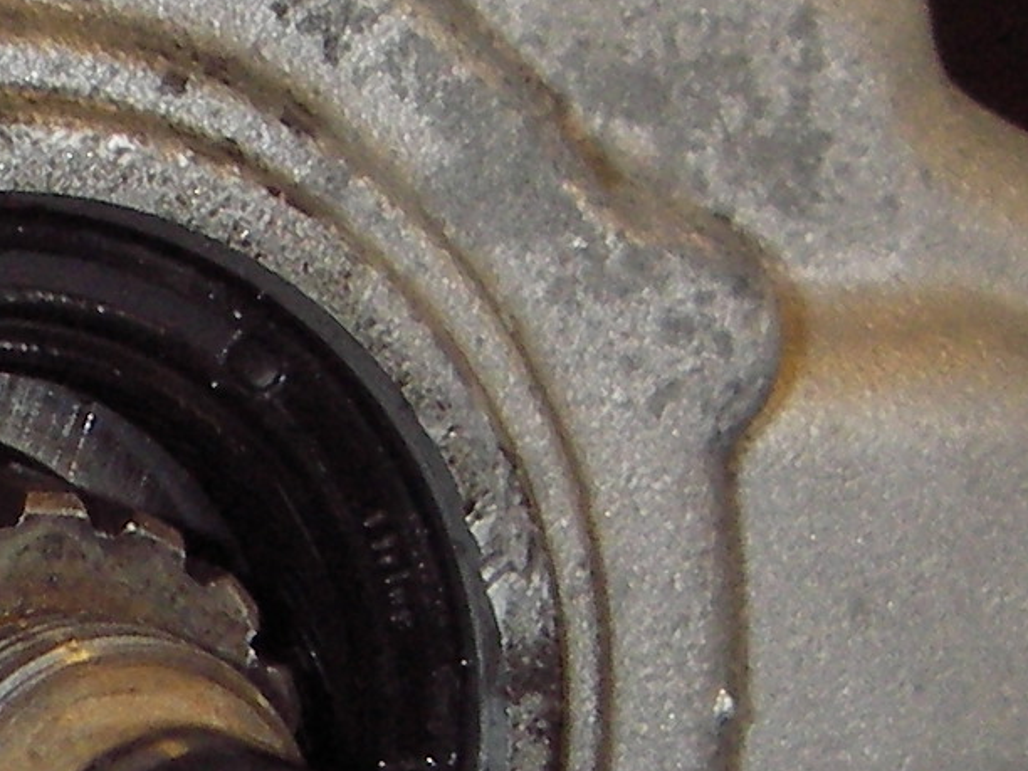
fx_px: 4722
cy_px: 936
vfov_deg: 9.2
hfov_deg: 12.2
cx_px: -176
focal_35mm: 159
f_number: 3.3
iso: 100
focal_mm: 6.3
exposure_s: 1/30
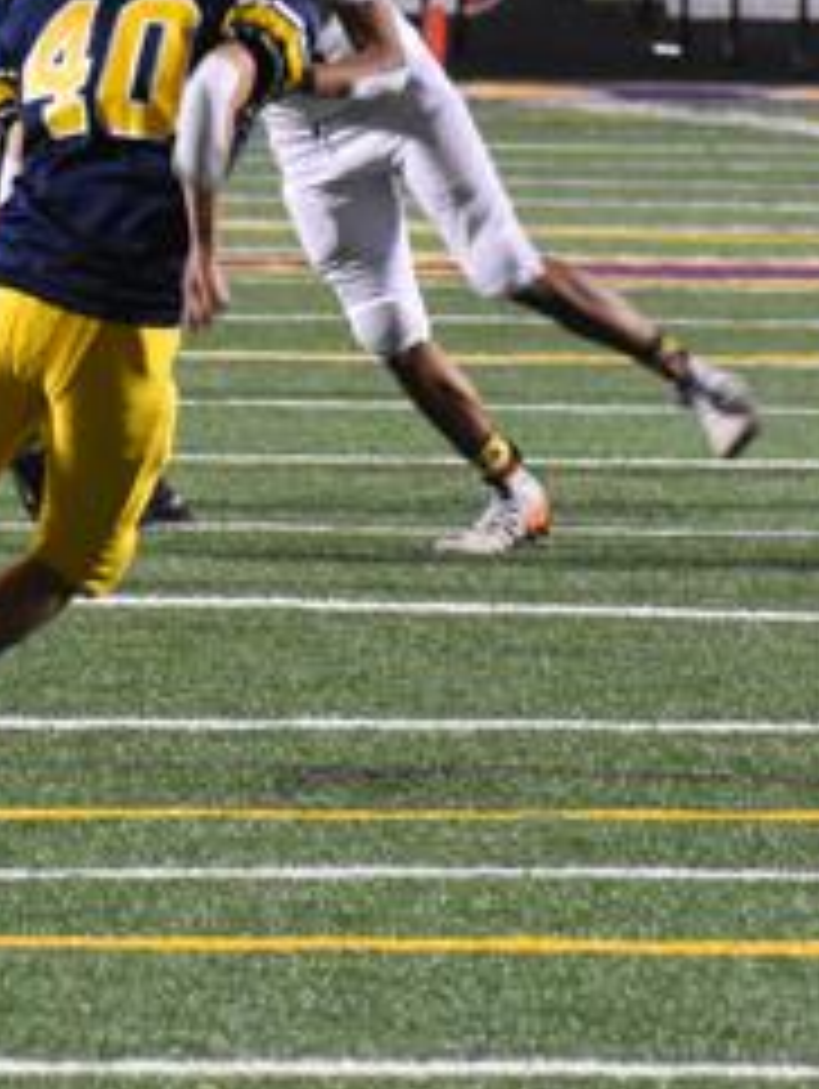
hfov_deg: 2.2
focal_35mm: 683
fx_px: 21508
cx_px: -202
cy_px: -92
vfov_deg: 2.9
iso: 3600
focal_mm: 112
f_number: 4.8
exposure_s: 1/125
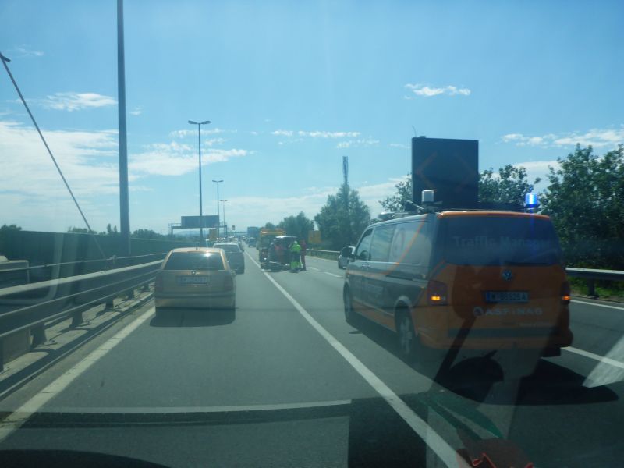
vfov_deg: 49.7
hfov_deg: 63.4
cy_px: 234
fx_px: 505
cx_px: 312
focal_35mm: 28
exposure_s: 1/160
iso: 100
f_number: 10
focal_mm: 4.9
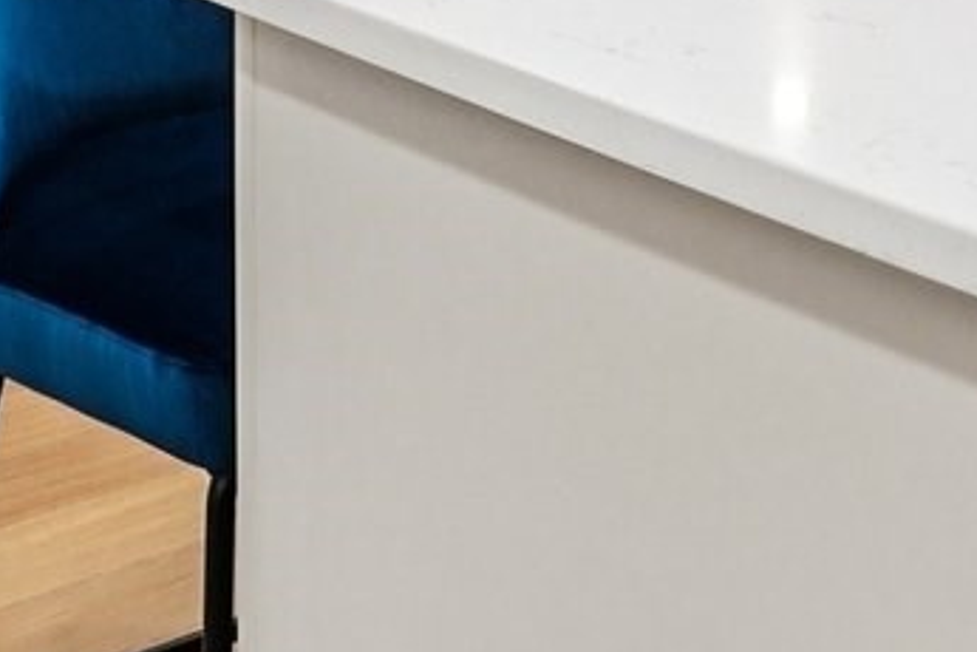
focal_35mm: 95
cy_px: -648
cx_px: 396
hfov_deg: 21.4
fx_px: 2578
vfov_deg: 12.6
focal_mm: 16
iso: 640
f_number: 8
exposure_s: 1/30
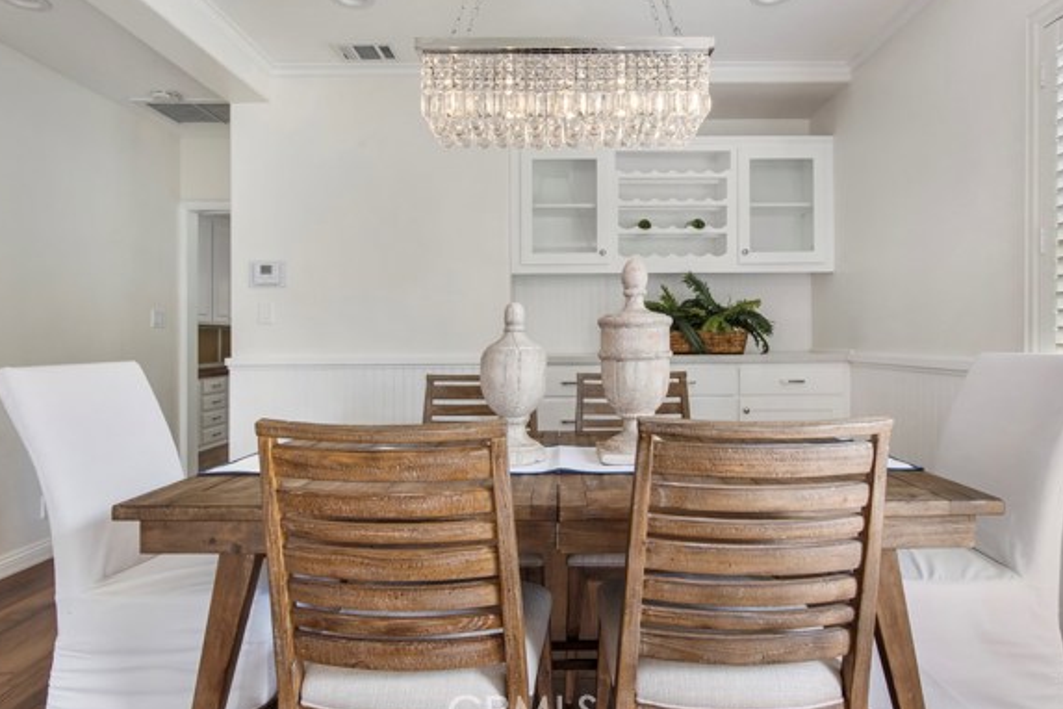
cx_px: 566
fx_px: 561
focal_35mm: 19
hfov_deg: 86.8
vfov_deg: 64.5
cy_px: 342
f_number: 8
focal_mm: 17
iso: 800
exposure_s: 1/25
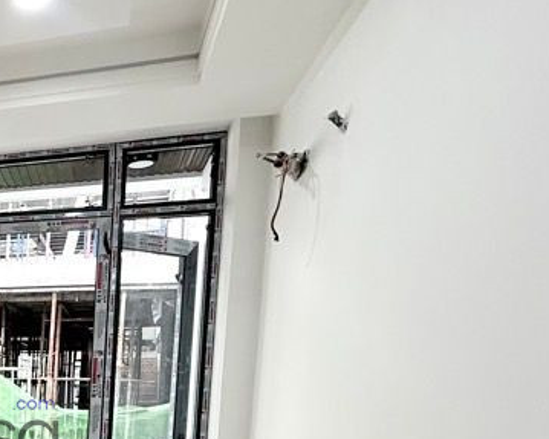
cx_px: -127
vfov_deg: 34.8
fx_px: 634
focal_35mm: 39
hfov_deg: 35.5
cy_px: 436
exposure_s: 1/99
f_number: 2.2
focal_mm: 2.22
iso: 64
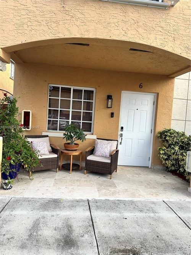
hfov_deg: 56.8
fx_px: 177
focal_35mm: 24
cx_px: 96
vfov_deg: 71.6
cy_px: 128
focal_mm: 6.86
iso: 80
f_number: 1.78
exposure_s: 1/1433
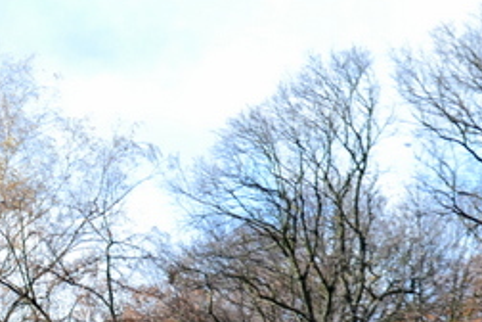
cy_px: 483
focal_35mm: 262
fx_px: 3502
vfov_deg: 5.2
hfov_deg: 7.7
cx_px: -214
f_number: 9
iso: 400
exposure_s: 1/125
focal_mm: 55
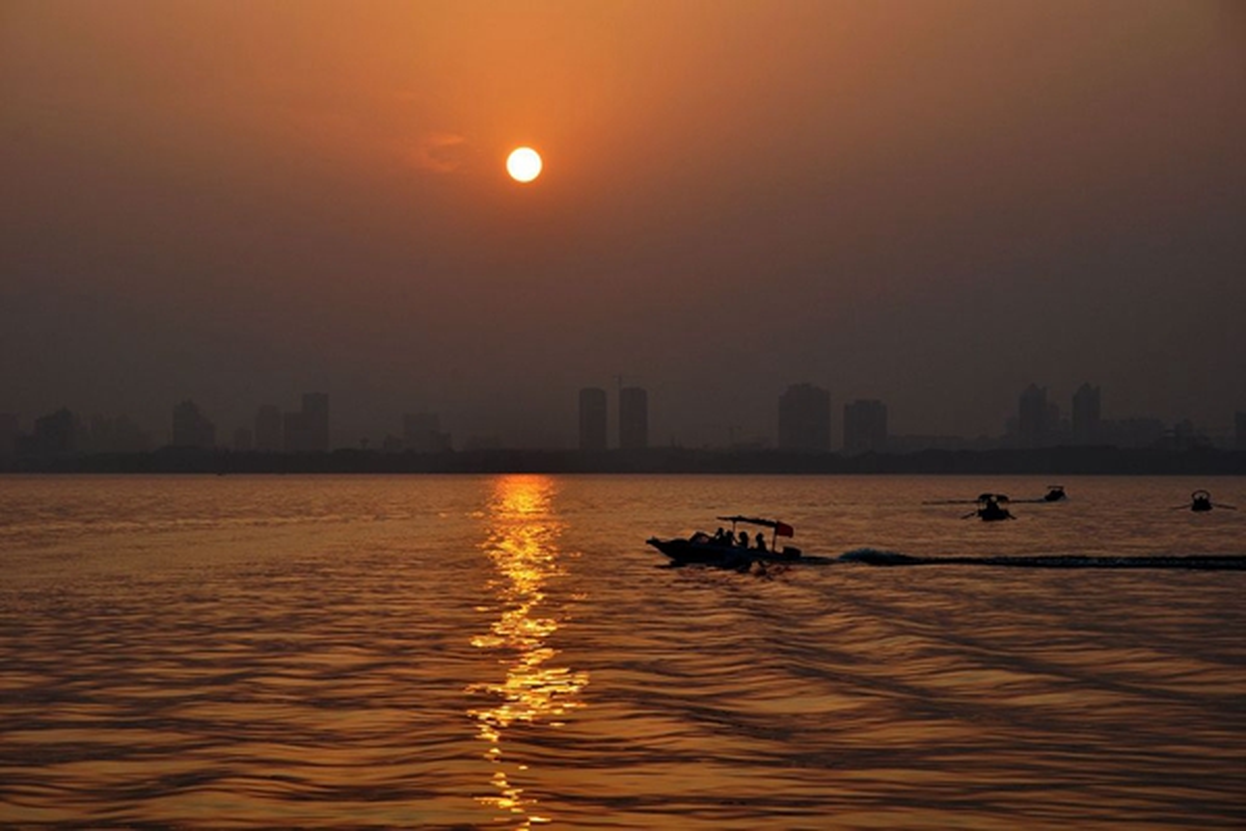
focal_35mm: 102
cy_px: 416
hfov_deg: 20.0
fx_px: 3530
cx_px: 623
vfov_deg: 13.4
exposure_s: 1/250
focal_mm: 68
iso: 200
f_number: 10
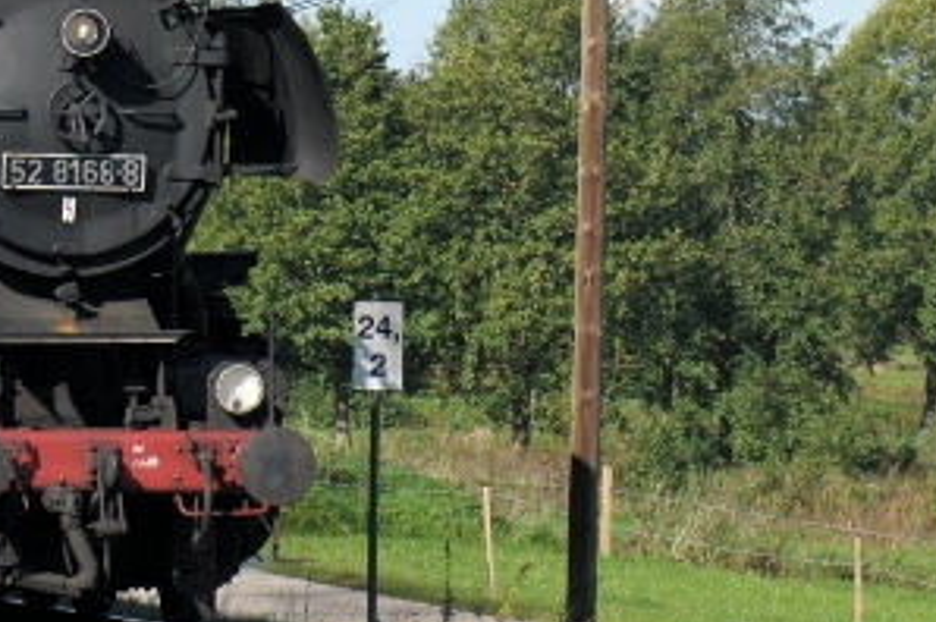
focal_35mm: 351
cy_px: 223
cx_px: -330
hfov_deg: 5.8
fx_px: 9116
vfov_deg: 3.9
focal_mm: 68
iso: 320
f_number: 8
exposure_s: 1/640
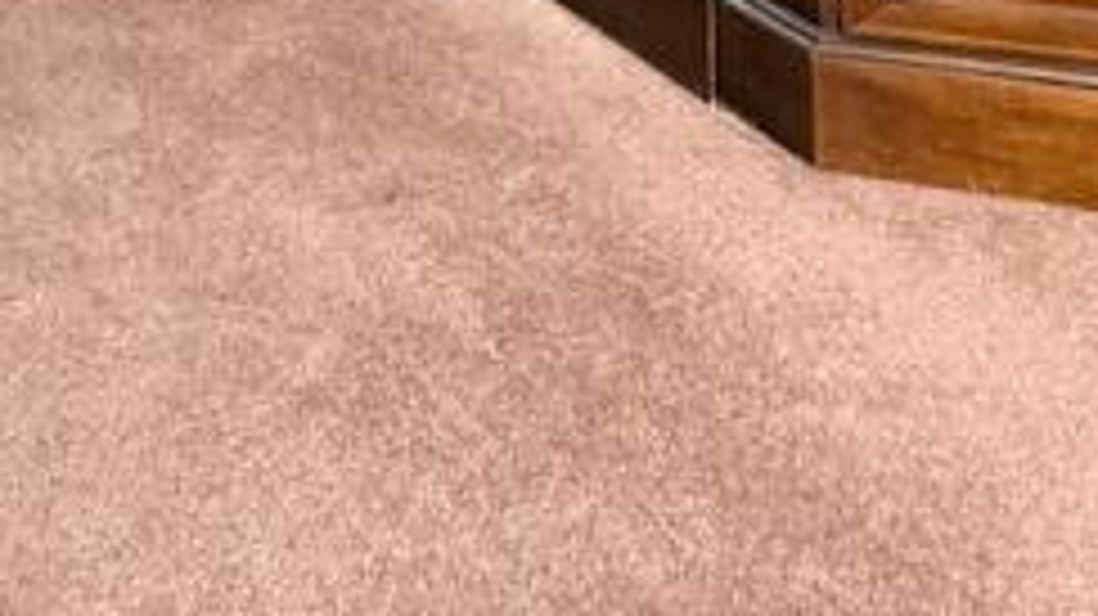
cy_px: -787
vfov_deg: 14.1
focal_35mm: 64
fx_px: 1863
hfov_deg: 31.5
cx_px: 140
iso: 160
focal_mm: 2.22
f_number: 2.2
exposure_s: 1/99
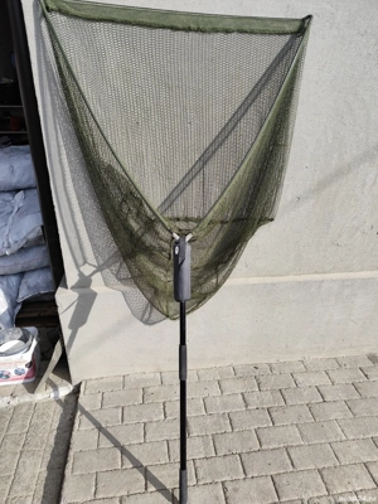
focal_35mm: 23
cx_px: 189
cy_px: 252
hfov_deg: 58.9
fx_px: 335
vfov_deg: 73.9
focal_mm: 6.14
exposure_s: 1/699
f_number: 1.65
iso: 50
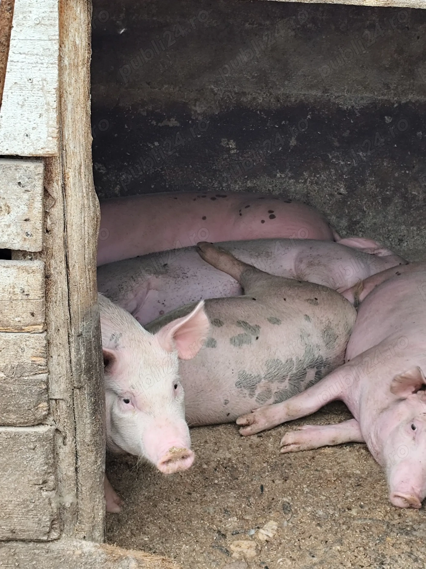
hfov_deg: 16.2
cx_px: 213
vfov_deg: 21.5
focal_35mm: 91
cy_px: 284
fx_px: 1494
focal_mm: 6.19
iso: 50
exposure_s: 1/105
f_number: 1.65
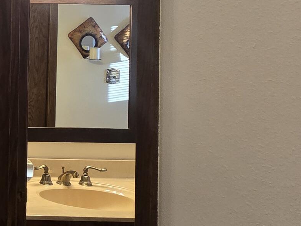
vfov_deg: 28.3
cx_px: -206
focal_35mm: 50
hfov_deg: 24.0
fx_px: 435
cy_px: 36
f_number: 2.2
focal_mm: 2.2
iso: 160
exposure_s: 1/60
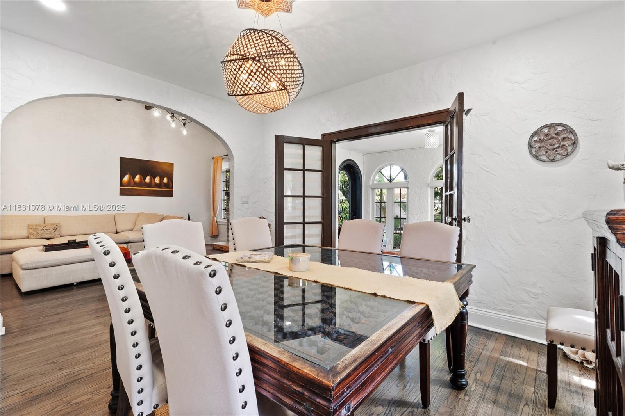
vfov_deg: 73.7
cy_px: 208
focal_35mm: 16
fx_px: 278
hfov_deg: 96.7
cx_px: 312
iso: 250
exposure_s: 1
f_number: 13
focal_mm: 16
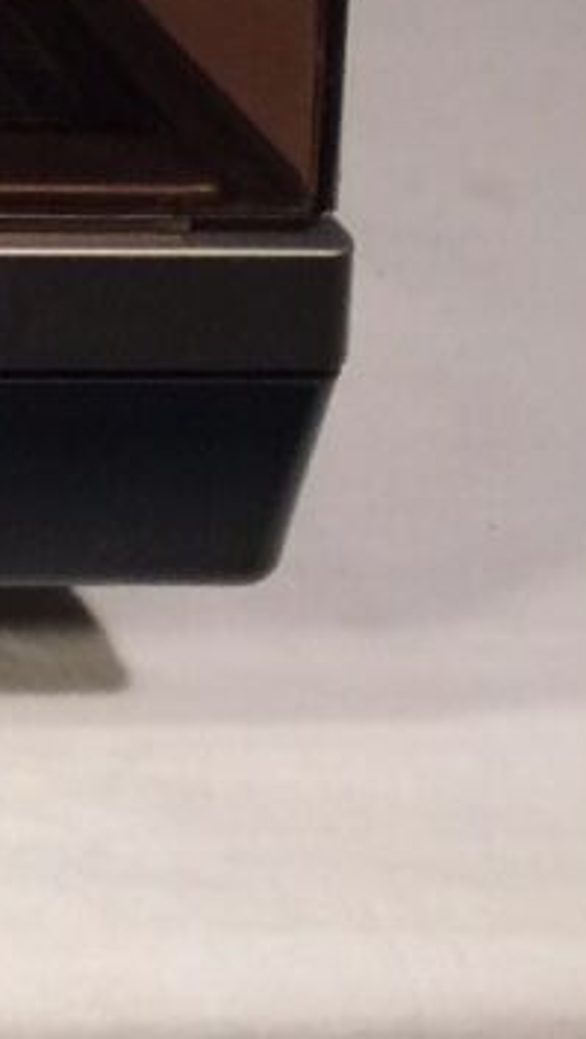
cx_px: -1731
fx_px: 4026
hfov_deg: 6.7
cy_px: -739
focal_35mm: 146
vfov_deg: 13.4
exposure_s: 1/33
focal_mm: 4.15
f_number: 2.2
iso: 40
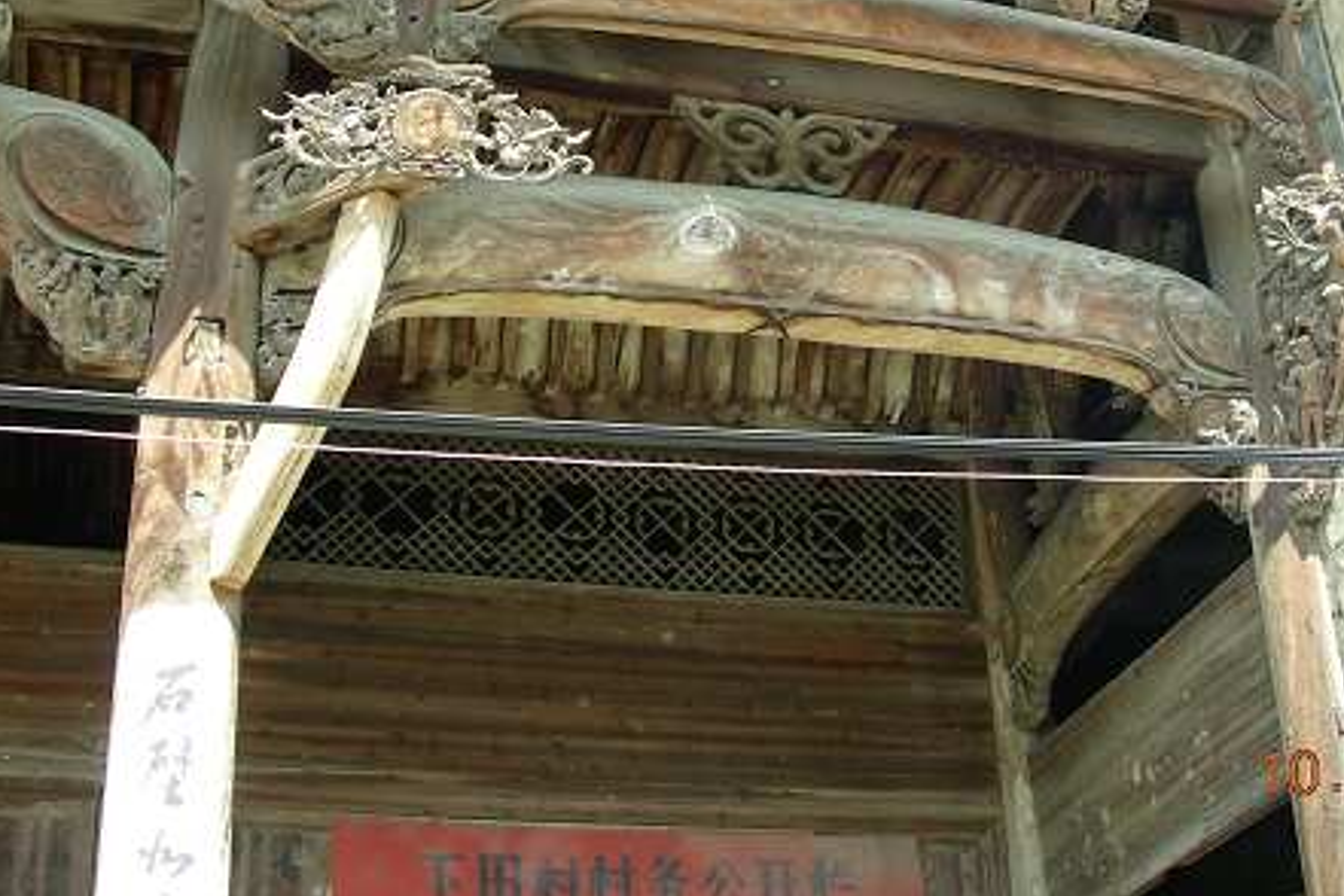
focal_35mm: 52
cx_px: 820
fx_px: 1941
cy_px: 248
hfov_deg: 38.0
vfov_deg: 25.7
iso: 50
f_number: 4
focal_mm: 6.3
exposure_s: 1/118
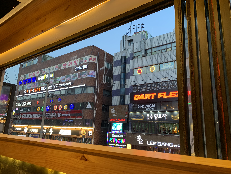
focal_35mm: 26
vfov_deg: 53.1
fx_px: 174
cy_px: 87
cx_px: 116
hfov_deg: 67.3
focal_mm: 4.25
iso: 125
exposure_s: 1/60
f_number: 1.8
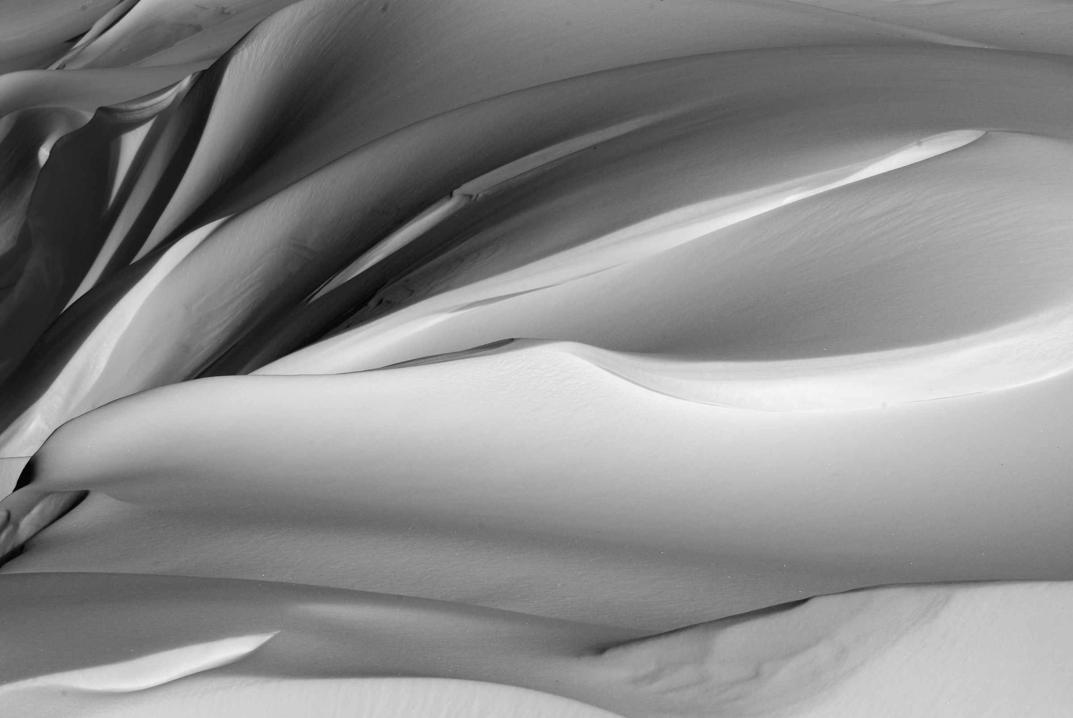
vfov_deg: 13.1
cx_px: 536
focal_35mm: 105
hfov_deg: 19.4
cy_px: 359
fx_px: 3133
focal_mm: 70
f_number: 22
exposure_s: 1/80
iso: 100
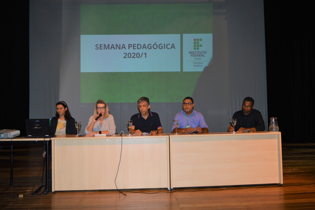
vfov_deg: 39.9
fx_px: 288
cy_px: 105
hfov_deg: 57.3
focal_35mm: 33
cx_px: 158
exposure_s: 1/80
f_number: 4
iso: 400
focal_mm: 22
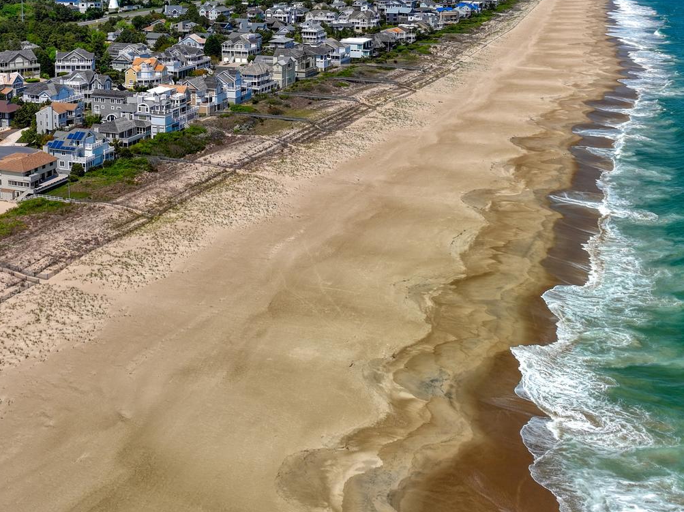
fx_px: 968
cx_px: 245
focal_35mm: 49
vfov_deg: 28.8
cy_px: 76
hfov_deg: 38.6
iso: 100
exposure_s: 1/160
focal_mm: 12.29
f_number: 2.8
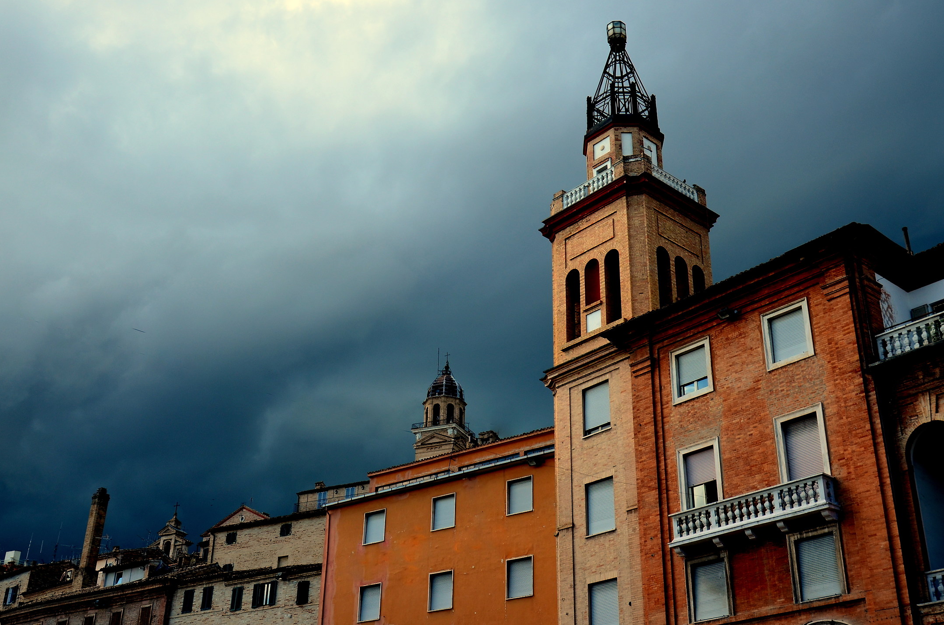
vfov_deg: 33.2
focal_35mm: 40
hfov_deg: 48.5
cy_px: 280
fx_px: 1047
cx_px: 490
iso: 200
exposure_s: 1/250
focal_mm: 24
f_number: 8
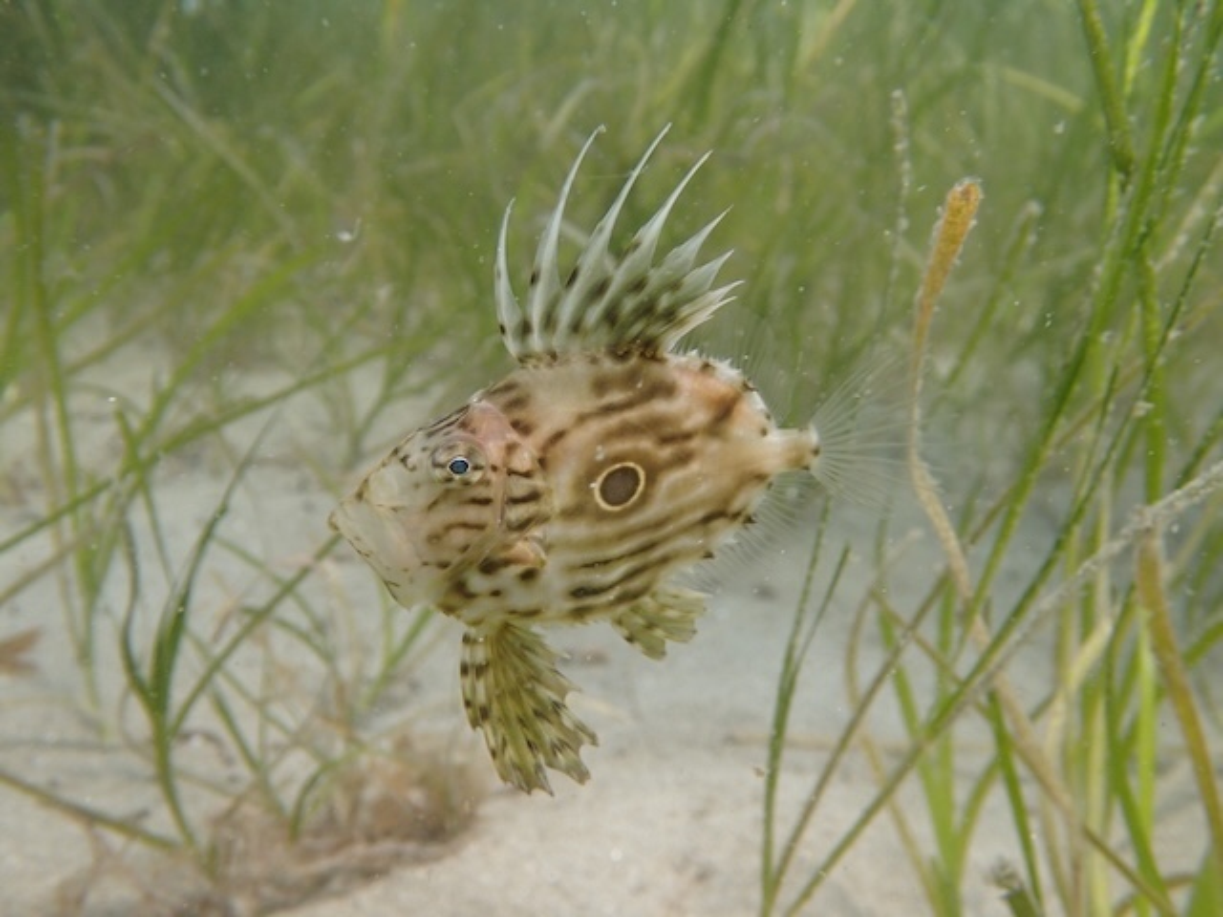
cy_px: 458
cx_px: 612
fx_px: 1413
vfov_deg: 36.0
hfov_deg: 46.8
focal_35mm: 40
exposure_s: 1/200
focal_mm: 7.34
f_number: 4
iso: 100
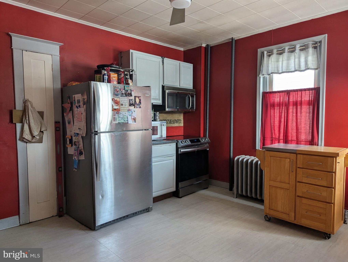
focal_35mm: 24
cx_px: 174
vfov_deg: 56.9
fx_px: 242
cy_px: 131
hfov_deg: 71.5
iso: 48
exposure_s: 1/22.7
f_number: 1.85
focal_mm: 6.81
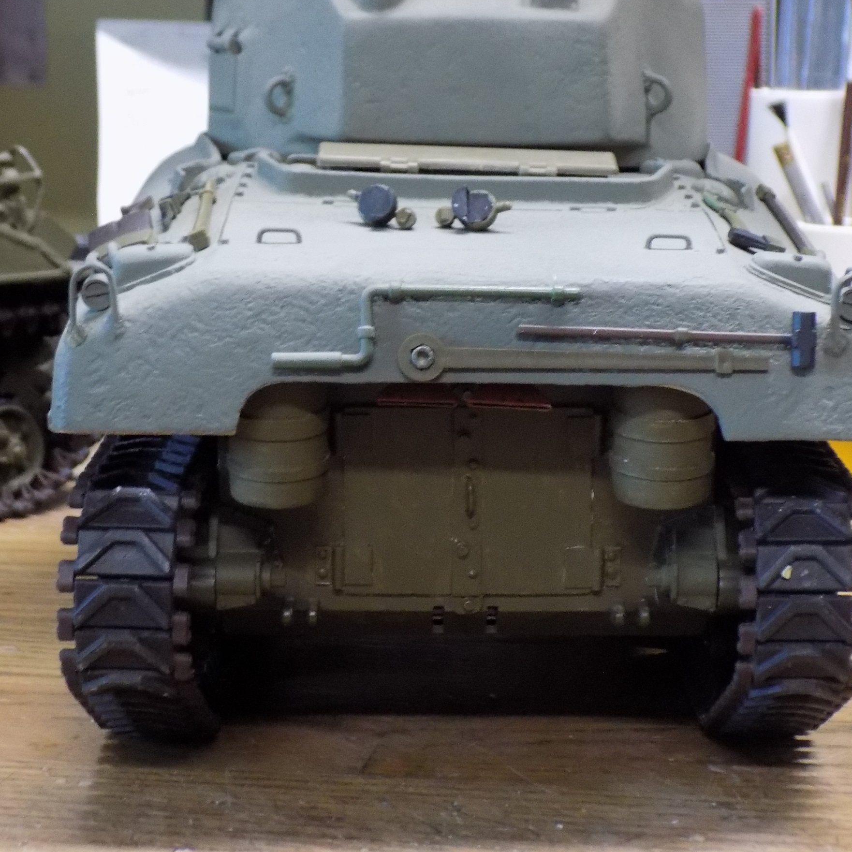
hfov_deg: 20.6
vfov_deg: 20.6
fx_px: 2339
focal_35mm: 84
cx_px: 476
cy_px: 454
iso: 400
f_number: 4.1
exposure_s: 1/15
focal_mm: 11.5
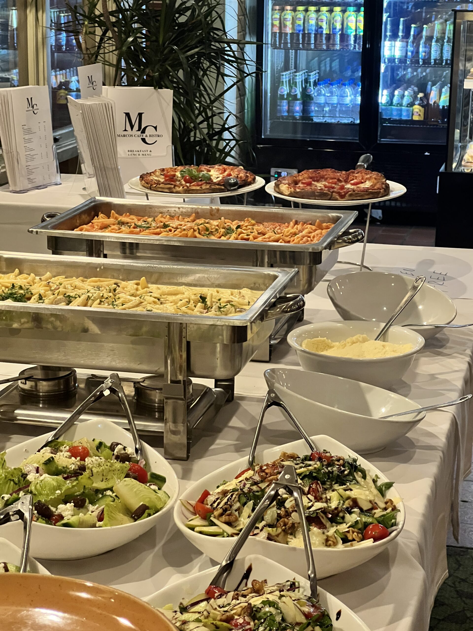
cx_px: 236
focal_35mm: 77
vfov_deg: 25.3
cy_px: 316
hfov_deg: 19.1
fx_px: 1403
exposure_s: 1/53
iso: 800
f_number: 2.8
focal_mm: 9
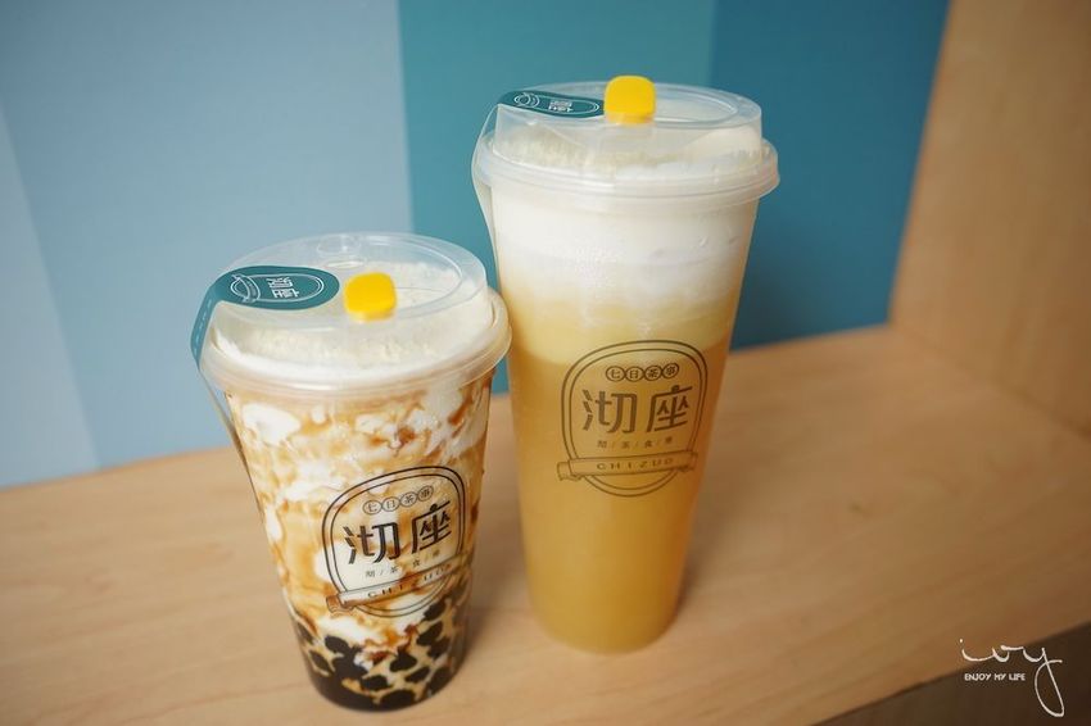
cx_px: 546
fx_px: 848
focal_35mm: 28
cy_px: 363
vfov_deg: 46.4
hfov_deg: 65.5
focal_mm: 28
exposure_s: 1/800
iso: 400
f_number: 3.5
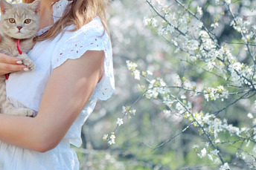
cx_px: -1
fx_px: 1692
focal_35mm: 238
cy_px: 9
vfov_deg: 5.8
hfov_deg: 8.6
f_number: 4
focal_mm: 105
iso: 200
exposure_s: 1/640
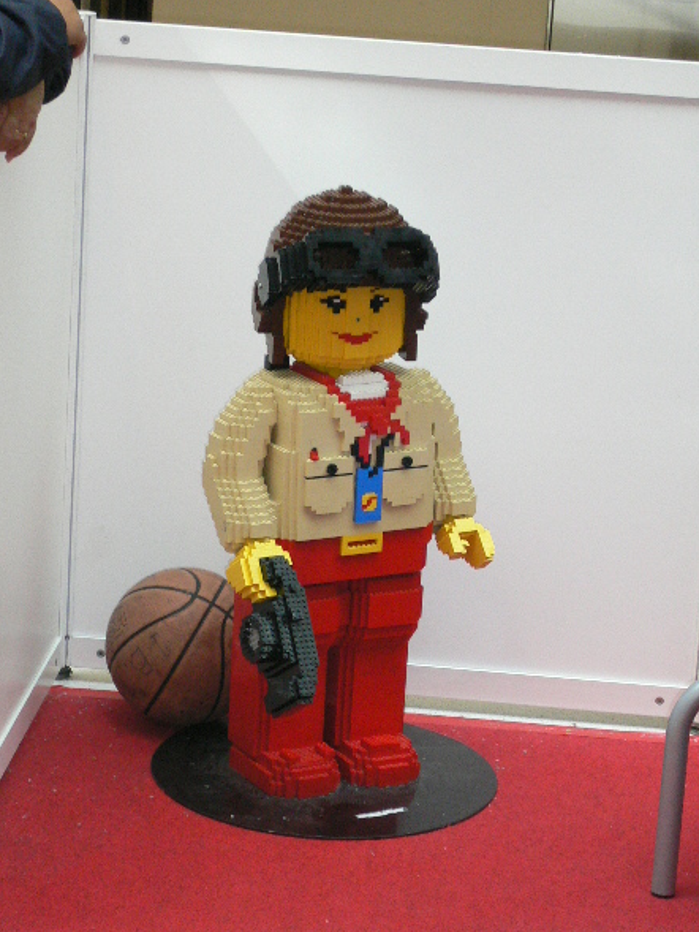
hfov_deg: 13.0
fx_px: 3068
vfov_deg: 17.3
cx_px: 337
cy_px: 489
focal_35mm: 114
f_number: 5
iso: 300
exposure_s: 1/60
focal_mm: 17.4
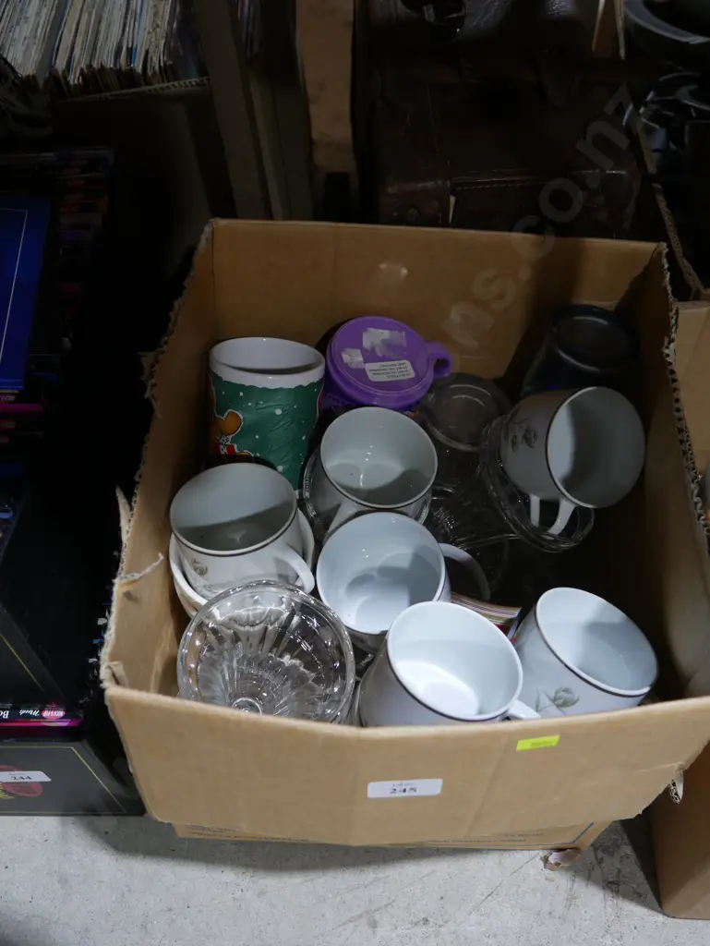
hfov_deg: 41.8
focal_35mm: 34
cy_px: 473
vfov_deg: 53.9
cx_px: 355
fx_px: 929
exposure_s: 1/60
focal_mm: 17
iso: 320
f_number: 4
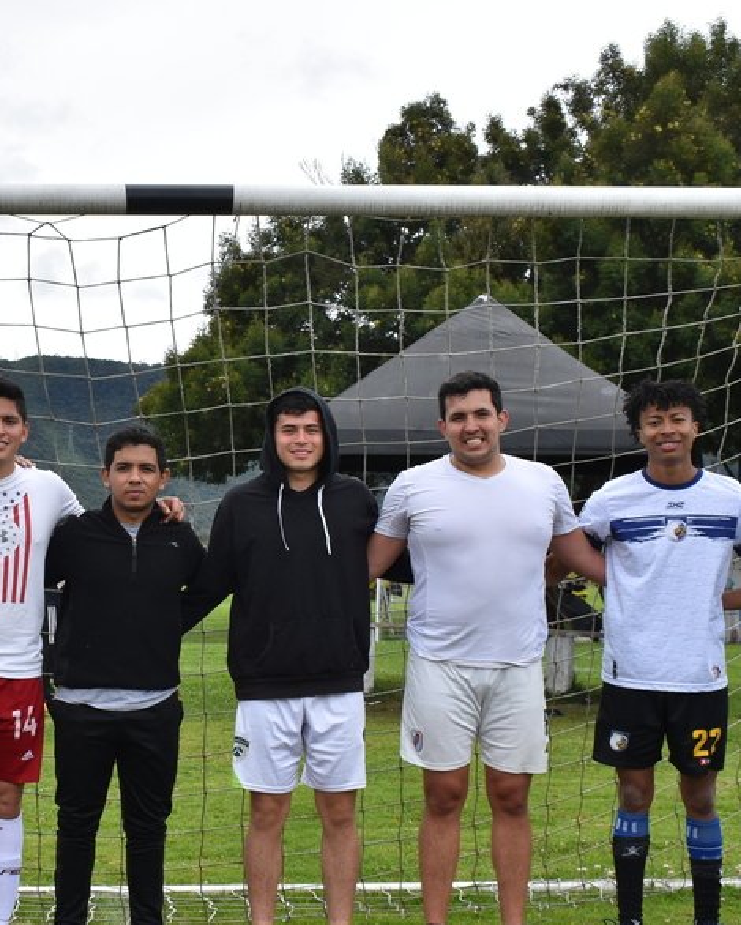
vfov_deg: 26.3
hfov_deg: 21.0
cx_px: 151
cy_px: 597
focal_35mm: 72
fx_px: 1972
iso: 200
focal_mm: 25
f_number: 8
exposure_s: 1/500
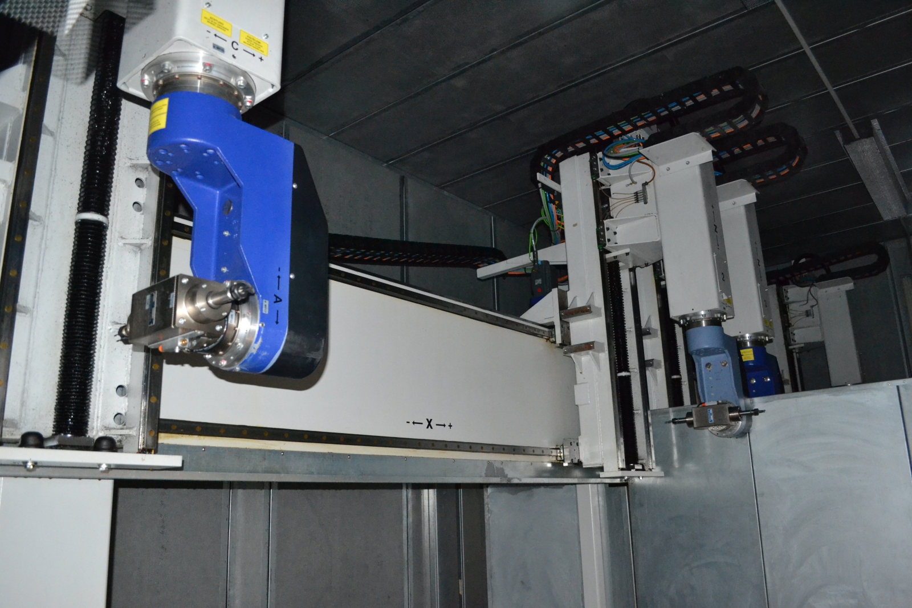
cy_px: 304
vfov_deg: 47.9
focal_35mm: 27
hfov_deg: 67.4
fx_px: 684
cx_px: 456
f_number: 3.5
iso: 3200
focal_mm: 18
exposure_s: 1/60
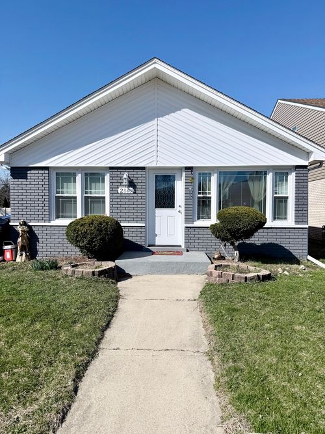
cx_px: 162
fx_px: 301
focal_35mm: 24
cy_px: 217
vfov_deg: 71.6
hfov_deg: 56.8
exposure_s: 1/10309
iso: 80
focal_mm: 6.76
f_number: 1.78
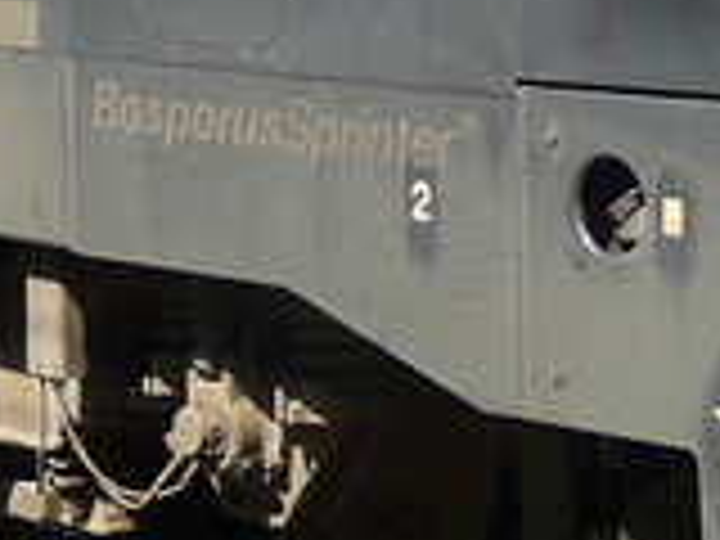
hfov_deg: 9.9
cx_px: 324
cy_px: -256
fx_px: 4160
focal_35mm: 200
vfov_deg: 7.3
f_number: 3.5
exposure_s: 1/320
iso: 100
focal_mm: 5.3
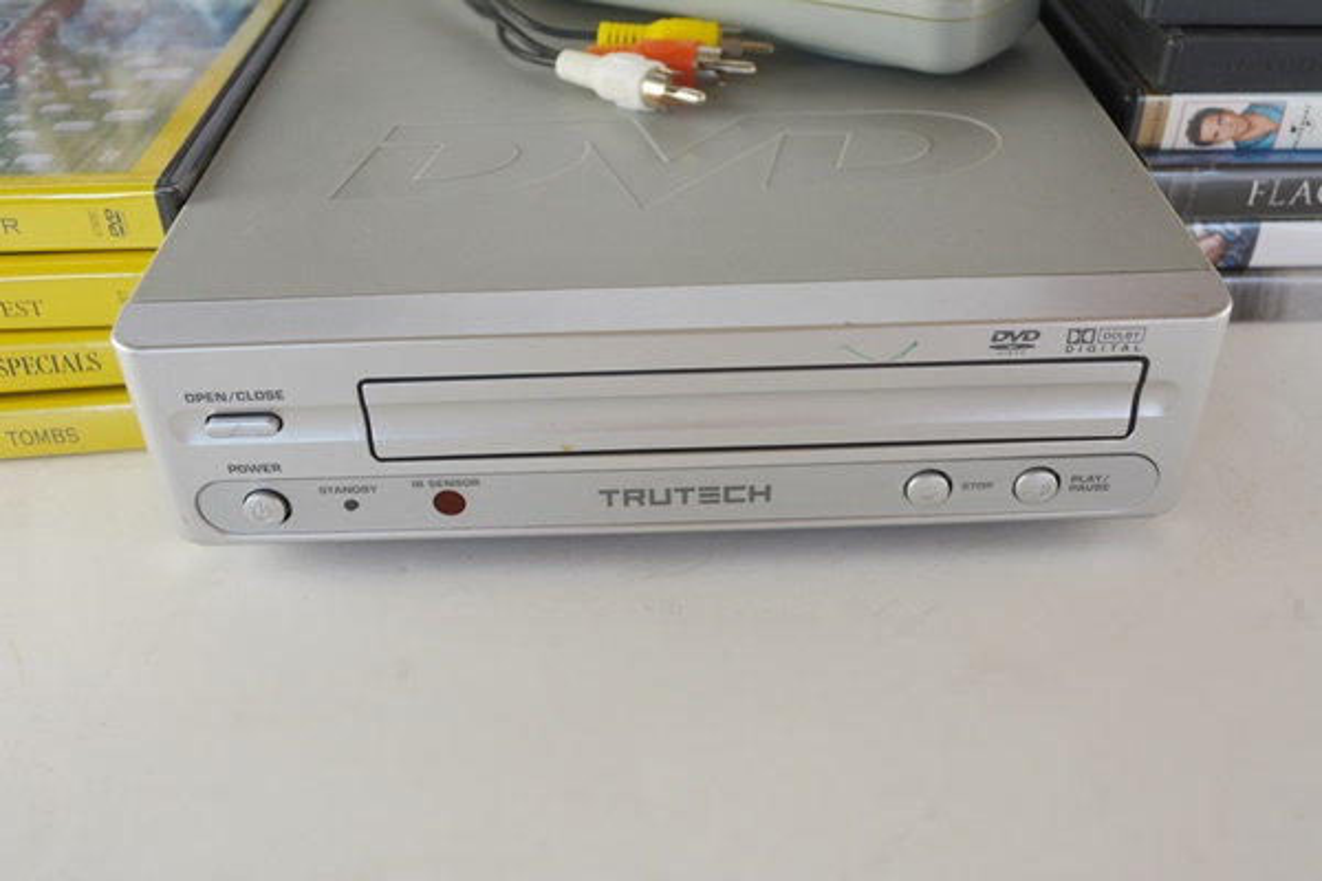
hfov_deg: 53.1
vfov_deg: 36.9
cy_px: 440
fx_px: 1322
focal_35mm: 36
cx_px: 661
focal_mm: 24
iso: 200
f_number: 5.6
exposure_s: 1/125
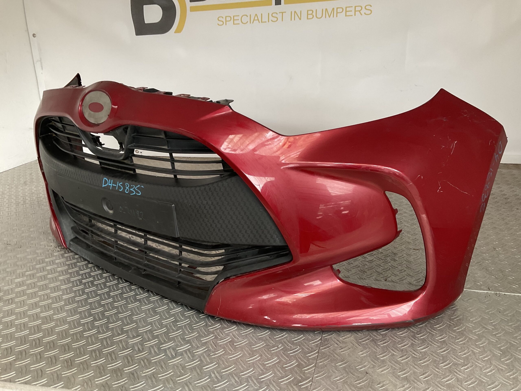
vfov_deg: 48.2
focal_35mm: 29
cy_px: 196
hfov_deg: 61.7
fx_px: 436
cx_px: 260
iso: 64
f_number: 1.8
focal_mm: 3
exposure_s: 1/50
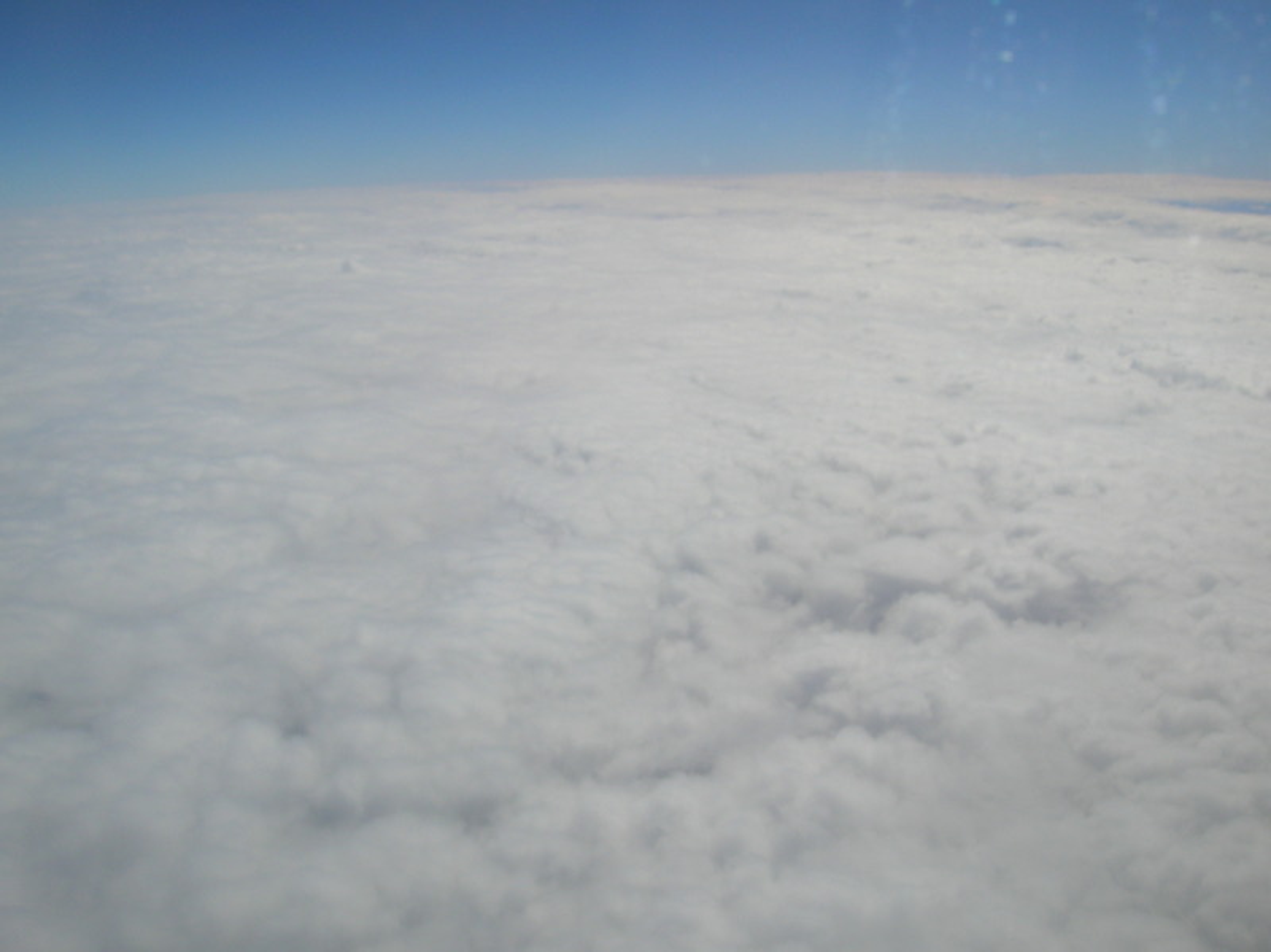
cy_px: 476
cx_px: 636
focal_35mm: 34
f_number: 4.9
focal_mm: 5.7
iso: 50
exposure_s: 1/1033
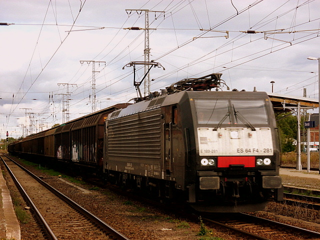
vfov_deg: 15.6
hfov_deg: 20.7
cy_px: 120
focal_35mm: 95
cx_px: 160
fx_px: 878
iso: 100
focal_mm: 17
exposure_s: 1/145
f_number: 5.7
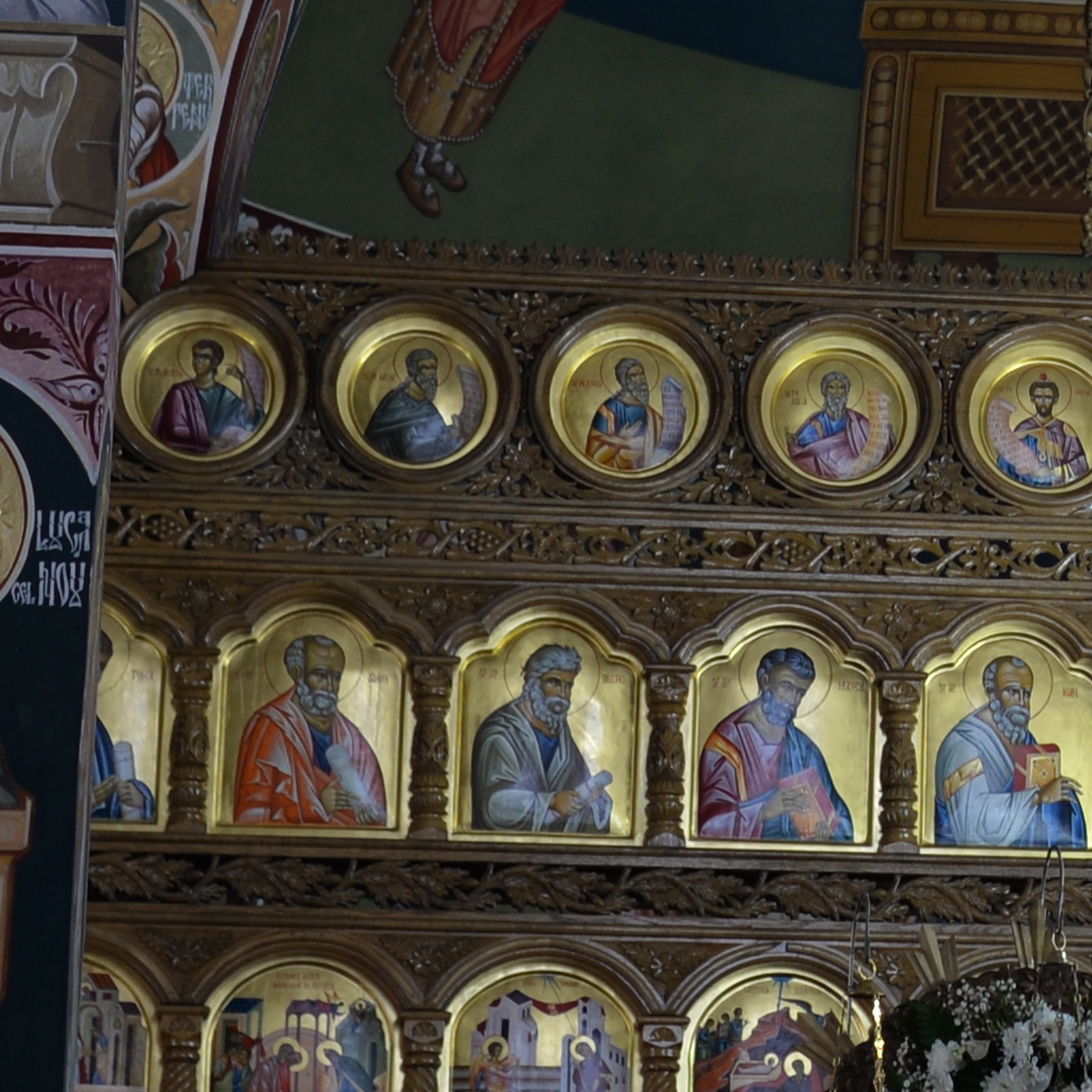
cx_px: 1716
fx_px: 6246
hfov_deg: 9.7
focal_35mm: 175
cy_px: 48
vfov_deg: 9.9
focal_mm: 35
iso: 200
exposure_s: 1/50
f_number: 3.5
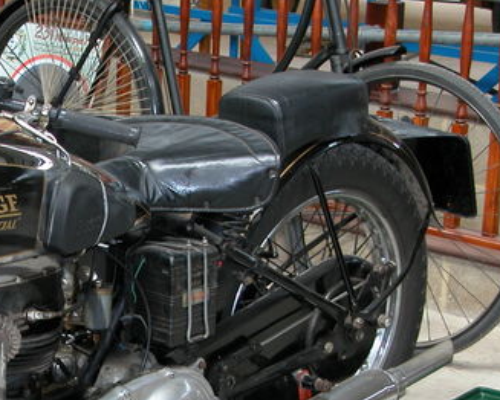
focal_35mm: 129
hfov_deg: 14.7
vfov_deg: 11.9
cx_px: 3
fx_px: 1910
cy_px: 334
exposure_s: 1/30
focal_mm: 13.7
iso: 100
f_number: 3.1
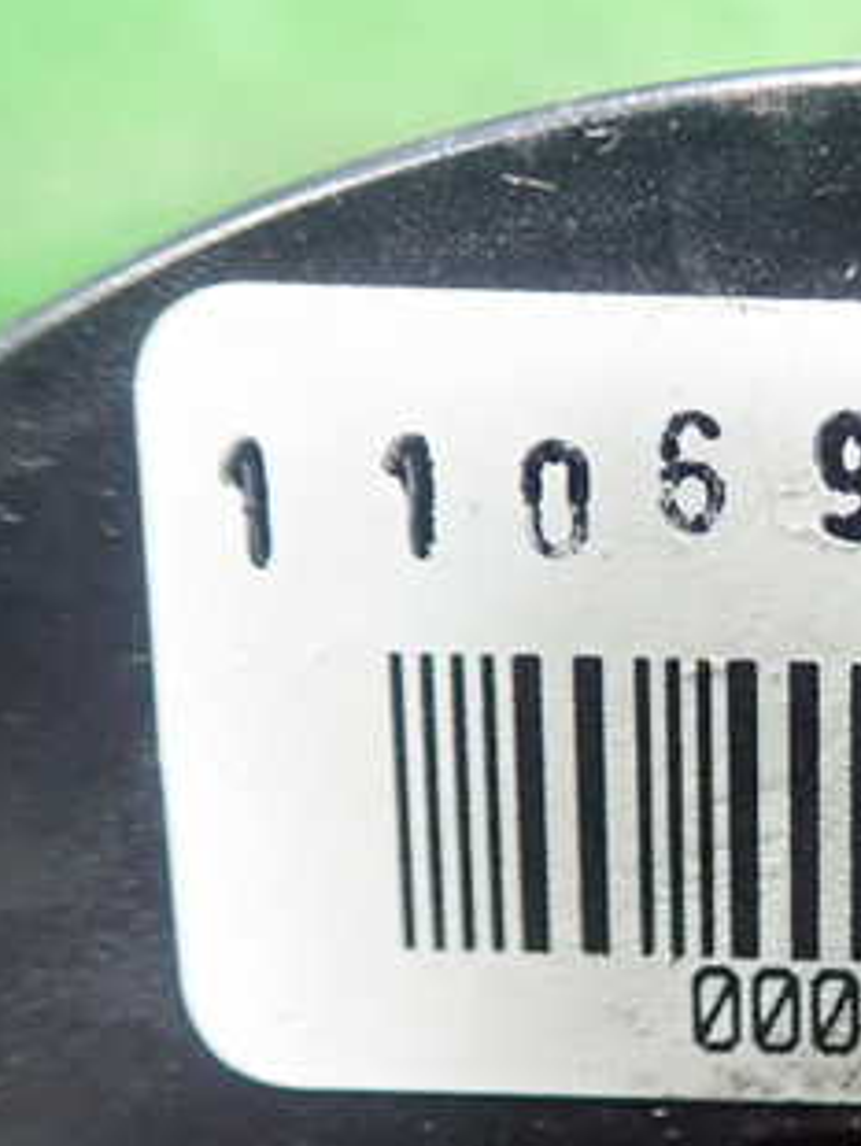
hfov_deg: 22.8
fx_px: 1921
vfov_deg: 33.0
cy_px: 736
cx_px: 1090
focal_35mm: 58
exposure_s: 1/80
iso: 800
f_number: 2.3
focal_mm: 5.5
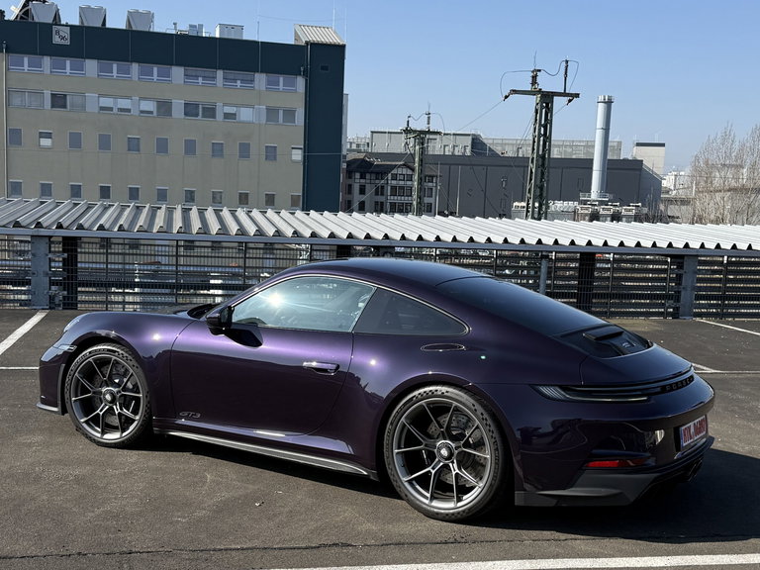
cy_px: 285
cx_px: 380
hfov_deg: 71.6
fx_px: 527
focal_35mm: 24
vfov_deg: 56.8
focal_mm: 6.76
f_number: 1.78
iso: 80
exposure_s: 1/3425
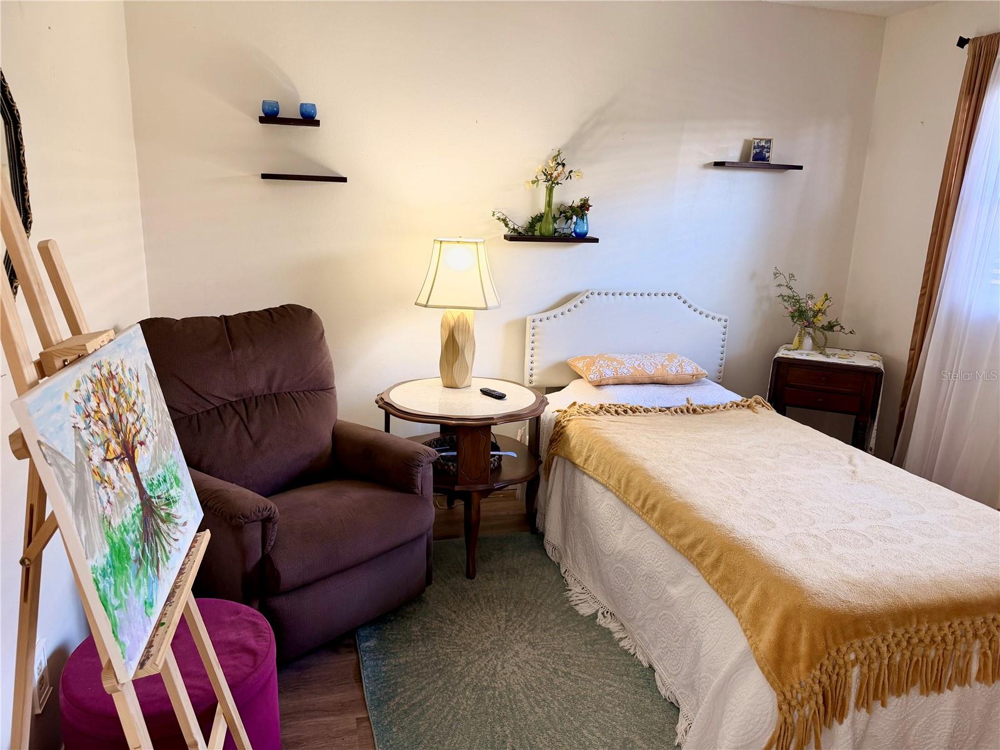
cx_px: 500
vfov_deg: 56.8
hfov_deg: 71.6
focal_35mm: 24
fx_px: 693
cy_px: 375
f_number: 1.78
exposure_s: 1/60
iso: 100
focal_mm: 6.76
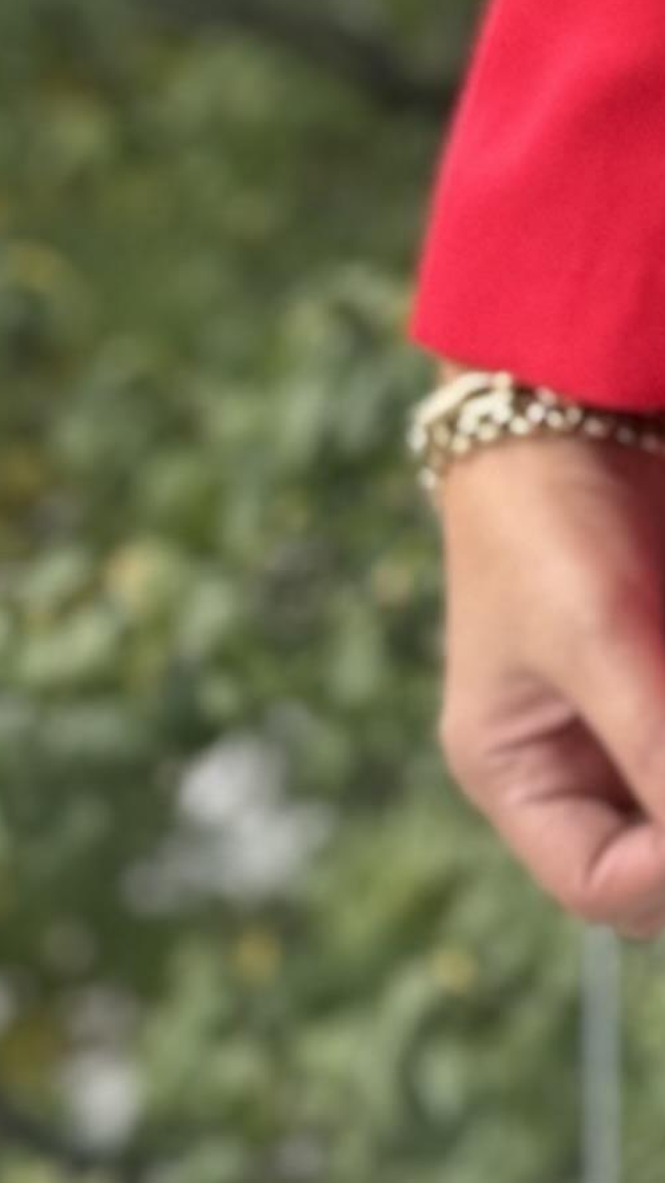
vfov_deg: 8.7
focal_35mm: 238
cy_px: -840
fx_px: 7465
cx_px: 1835
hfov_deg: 4.9
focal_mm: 6.76
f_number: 1.78
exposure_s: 1/218
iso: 80
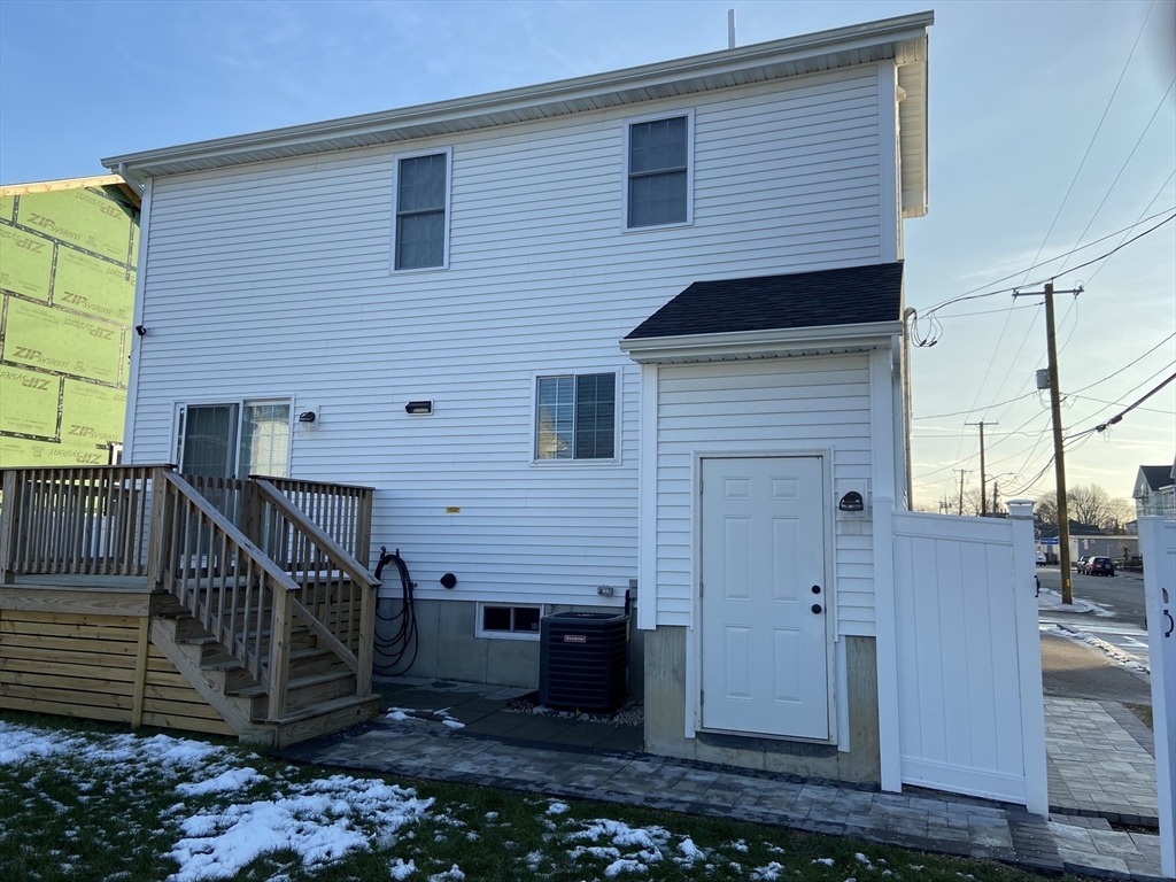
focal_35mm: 26
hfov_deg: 67.3
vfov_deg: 53.1
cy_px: 441
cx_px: 588
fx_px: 883
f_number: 1.8
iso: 32
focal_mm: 4.25
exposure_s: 1/1316
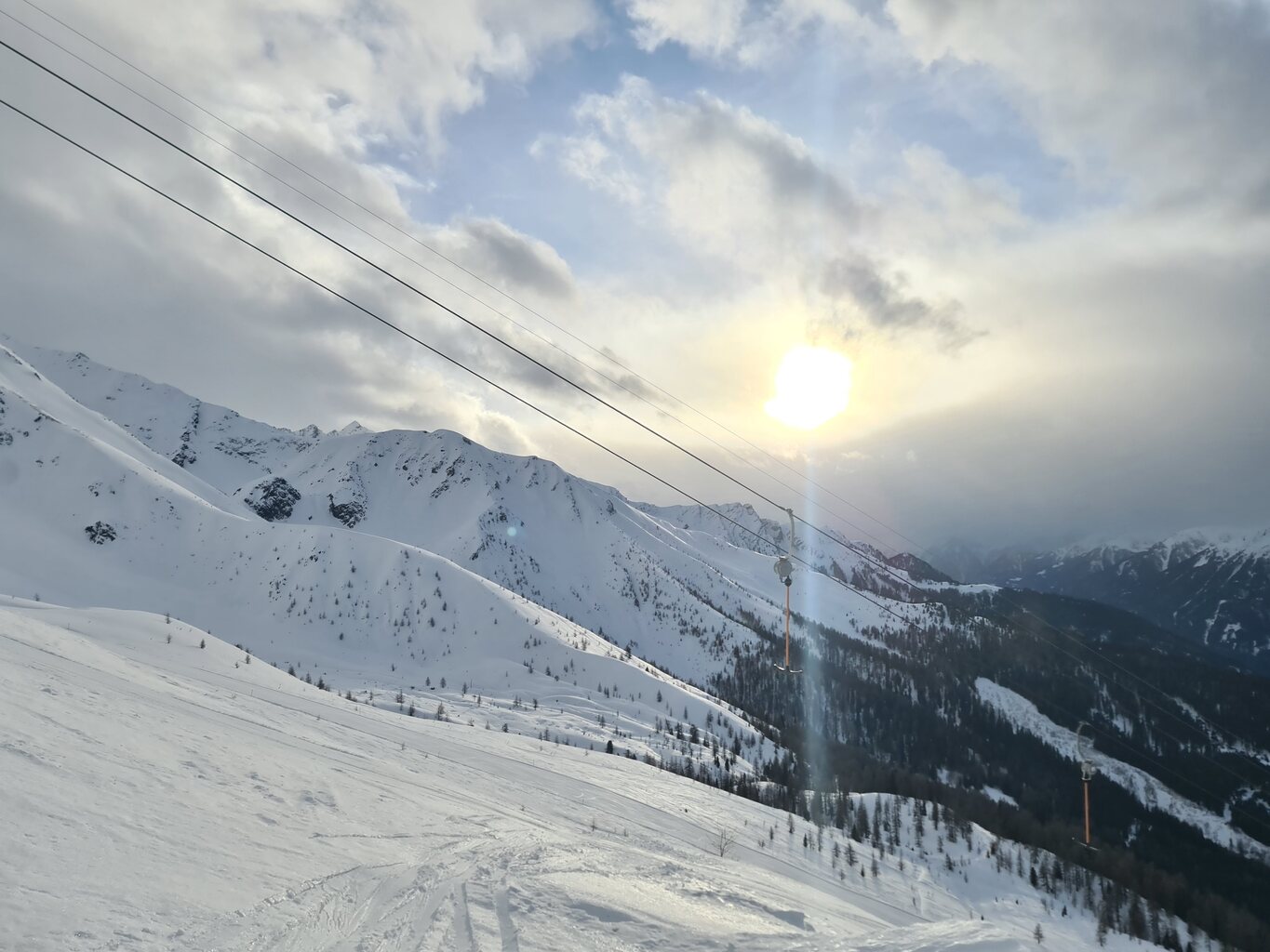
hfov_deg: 69.4
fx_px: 917
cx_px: 635
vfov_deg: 54.9
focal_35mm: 25
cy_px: 476
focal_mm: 7
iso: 50
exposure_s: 1/1184
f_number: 1.8
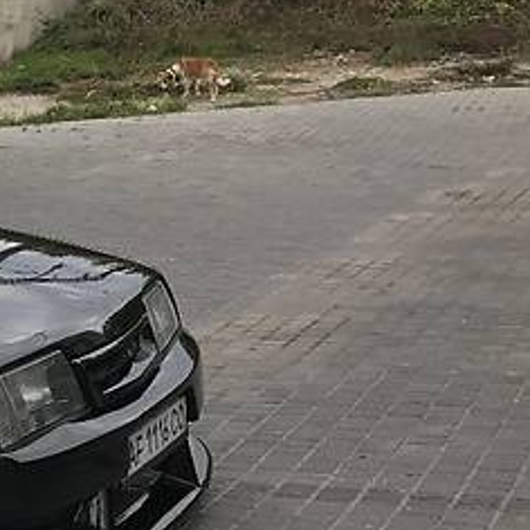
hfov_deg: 17.8
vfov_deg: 20.6
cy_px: 357
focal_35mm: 84
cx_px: -328
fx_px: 1455
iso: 20
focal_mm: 4
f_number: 1.8
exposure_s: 1/391
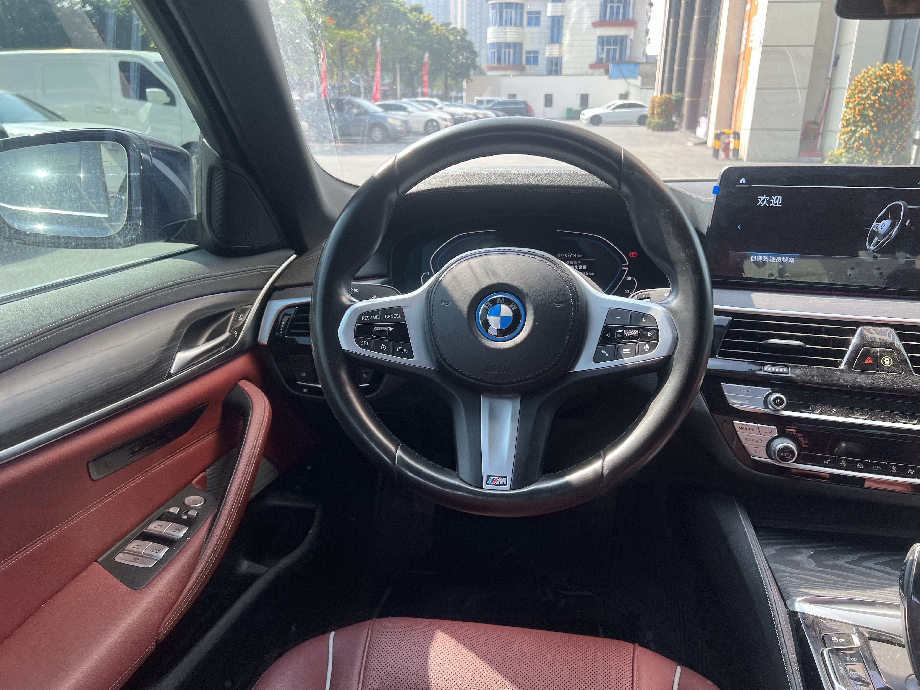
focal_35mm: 26
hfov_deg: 67.3
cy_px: 345
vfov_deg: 53.1
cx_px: 460
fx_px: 691
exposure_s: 1/316
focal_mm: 5.7
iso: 64
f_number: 1.5
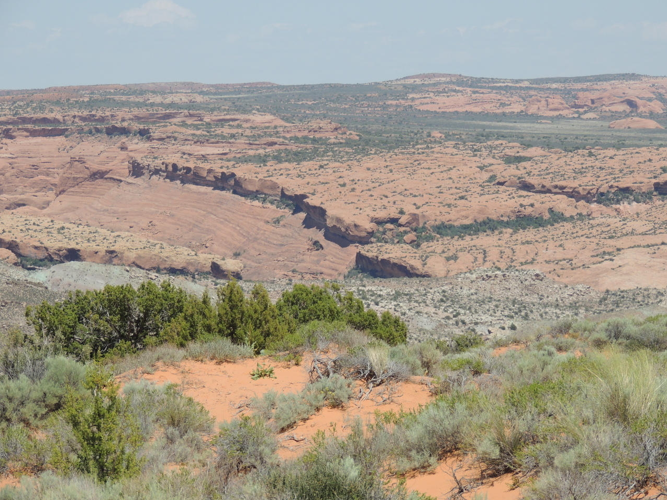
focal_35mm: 201
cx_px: 335
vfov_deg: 7.4
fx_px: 3872
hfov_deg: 9.8
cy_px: 250
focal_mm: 35.6
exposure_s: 1/800
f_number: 4.6
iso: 100
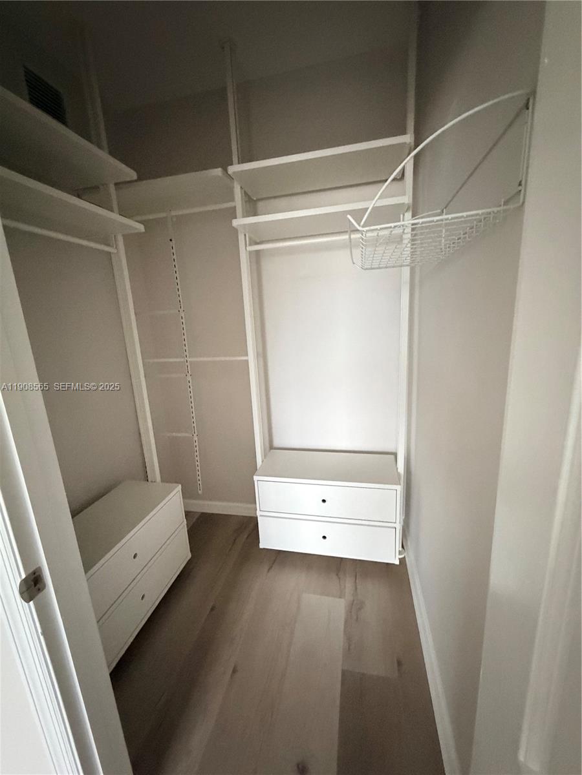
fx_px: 314
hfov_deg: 85.7
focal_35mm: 14
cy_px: 388
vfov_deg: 102.1
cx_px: 291
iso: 1250
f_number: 2.2
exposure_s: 1/57
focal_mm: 2.22
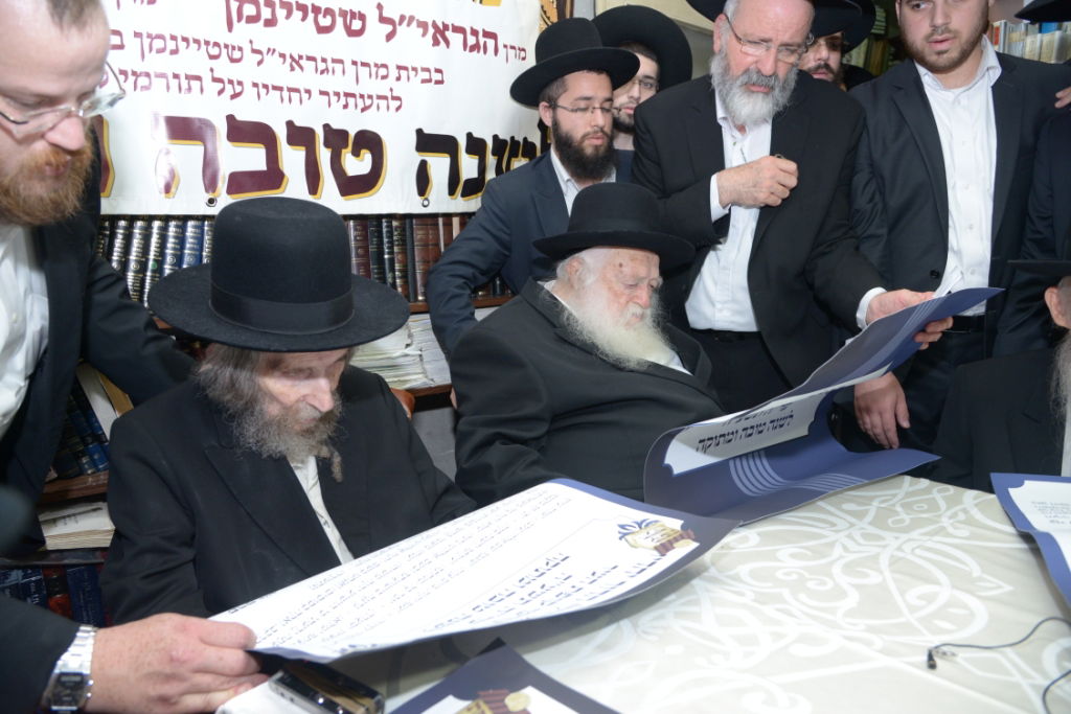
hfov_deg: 73.7
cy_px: 357
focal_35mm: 24
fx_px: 714
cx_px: 536
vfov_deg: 53.1
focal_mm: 24
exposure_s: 1/160
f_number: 5.6
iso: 1000
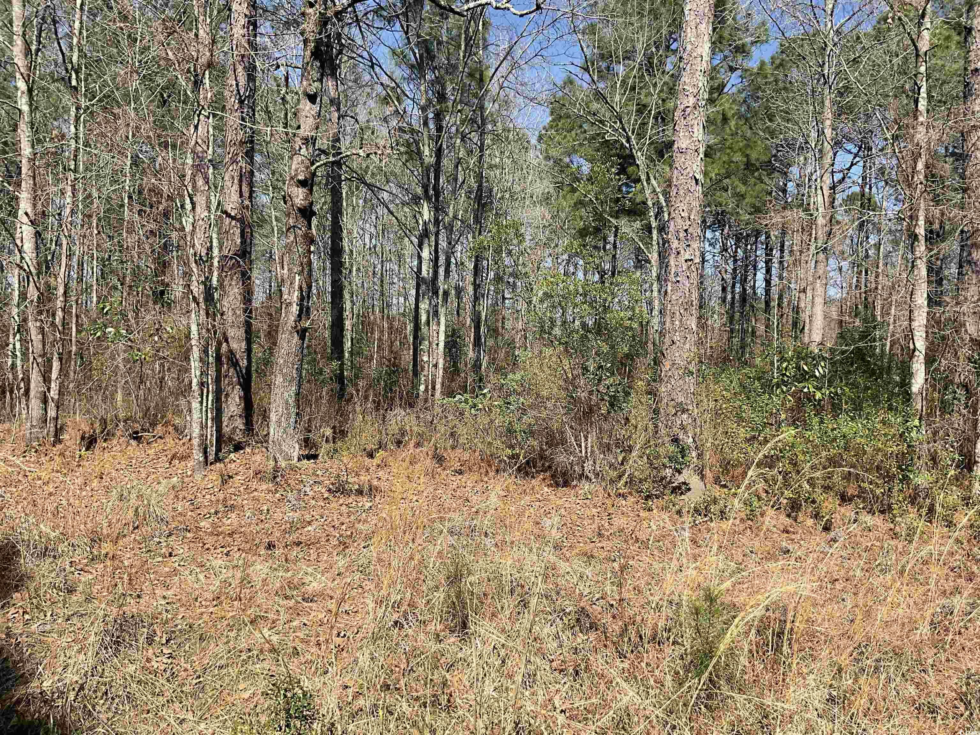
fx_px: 821
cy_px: 368
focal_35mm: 29
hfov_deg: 61.7
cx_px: 490
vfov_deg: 48.2
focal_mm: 3
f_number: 1.8
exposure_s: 1/1195
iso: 16
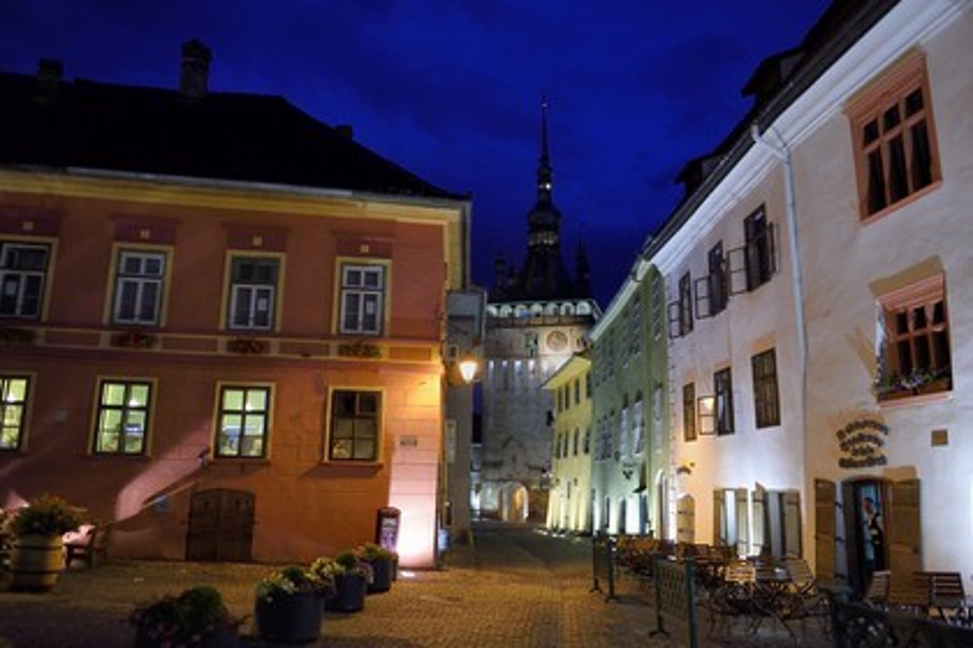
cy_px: 324
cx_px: 486
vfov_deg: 47.9
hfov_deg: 67.4
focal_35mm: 27
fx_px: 730
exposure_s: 1/50
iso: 1600
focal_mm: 27
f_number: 2.8
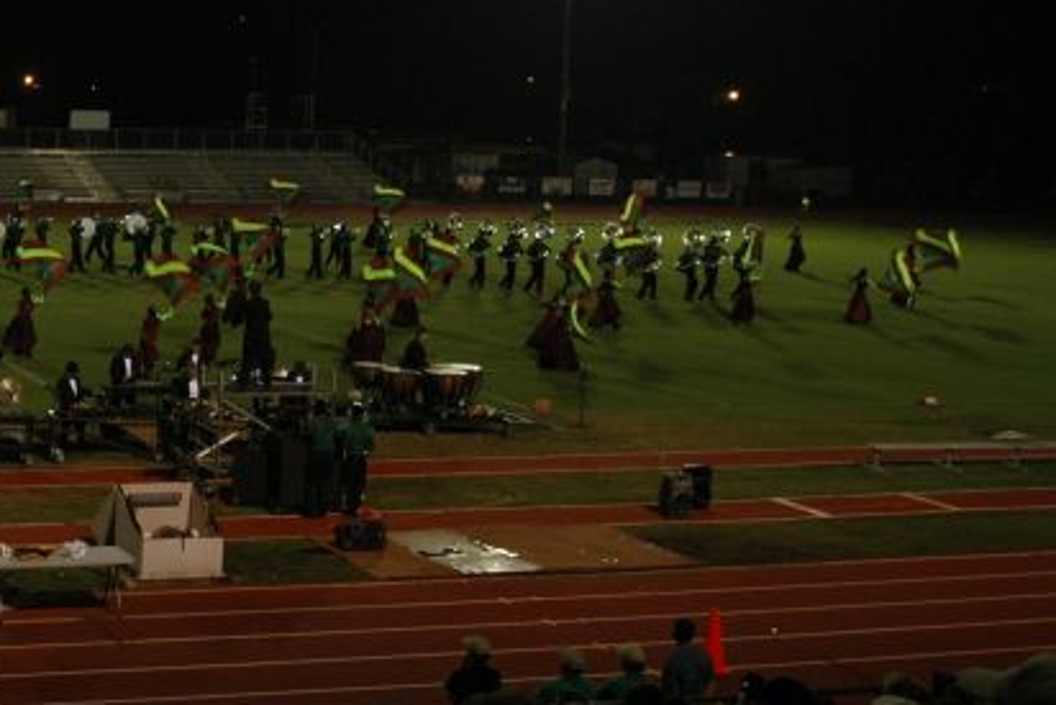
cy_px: 290
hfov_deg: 28.3
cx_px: -161
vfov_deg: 21.5
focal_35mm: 63
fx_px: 1856
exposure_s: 1/60
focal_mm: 17
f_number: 2.8
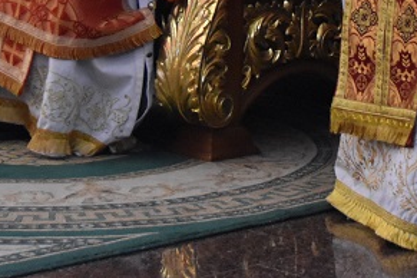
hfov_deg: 12.5
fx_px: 1897
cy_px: -173
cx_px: 291
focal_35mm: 164
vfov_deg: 8.2
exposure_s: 1/125
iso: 3600
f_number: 4
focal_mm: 31
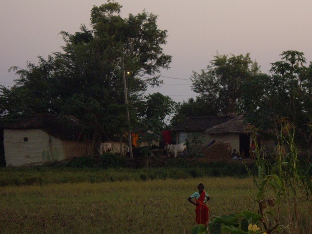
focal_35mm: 169
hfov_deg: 11.7
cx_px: 218
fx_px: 1523
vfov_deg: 8.8
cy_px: 173
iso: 200
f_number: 5.2
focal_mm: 18.6
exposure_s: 1/125
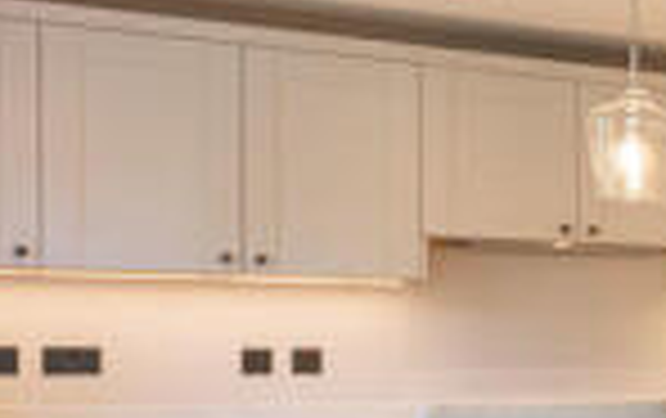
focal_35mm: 81
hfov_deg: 18.9
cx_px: 1235
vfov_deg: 15.9
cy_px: 416
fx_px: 1472
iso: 200
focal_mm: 18
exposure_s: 1/50
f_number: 5.6
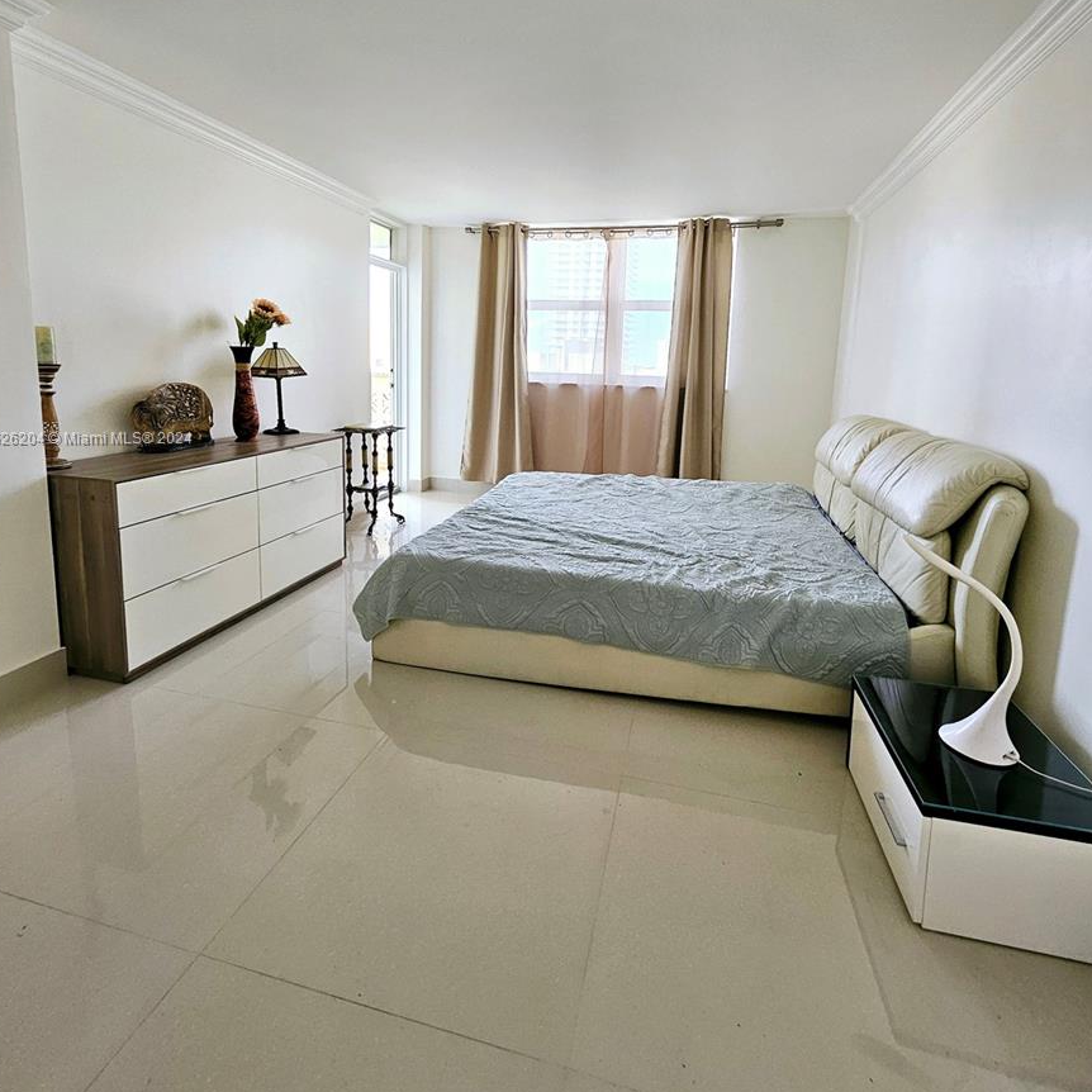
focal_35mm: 16
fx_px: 571
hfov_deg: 87.4
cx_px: 531
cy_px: 440
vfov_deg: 86.4
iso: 64
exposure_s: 1/60.2
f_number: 2.2
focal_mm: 1.74
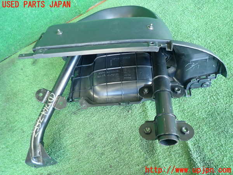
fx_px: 168
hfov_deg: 69.4
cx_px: 116
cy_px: 88
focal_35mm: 25
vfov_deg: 54.9
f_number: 2
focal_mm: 4.5
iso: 320
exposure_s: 1/30
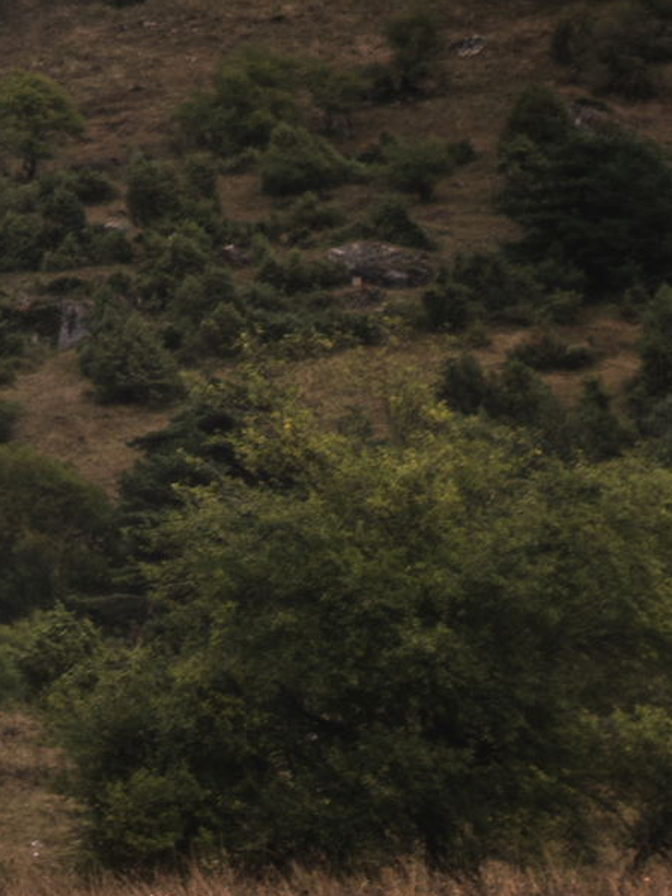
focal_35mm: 339
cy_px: -677
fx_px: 8775
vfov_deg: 5.8
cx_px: -1693
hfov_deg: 4.2
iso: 200
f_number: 4.5
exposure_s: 1/60
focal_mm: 40
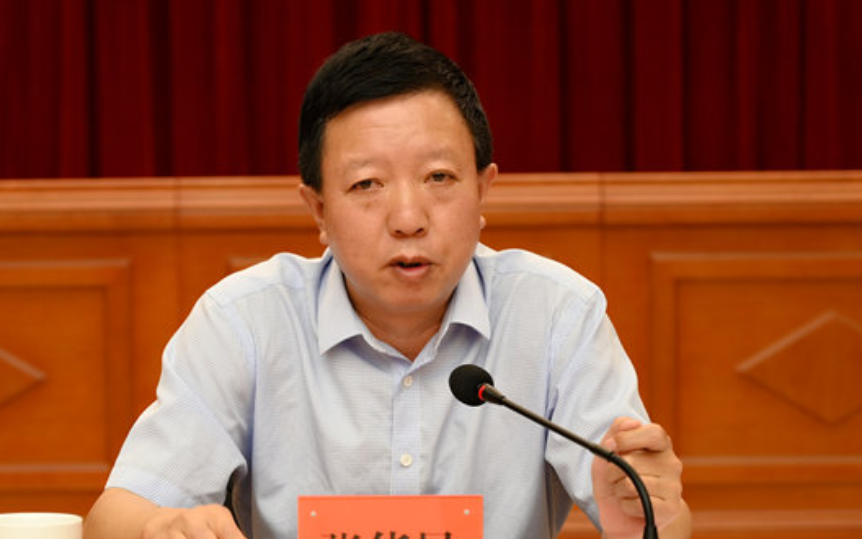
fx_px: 1715
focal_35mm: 73
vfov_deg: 17.9
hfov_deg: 28.2
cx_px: 405
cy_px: 294
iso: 450
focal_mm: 63
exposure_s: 1/60
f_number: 4
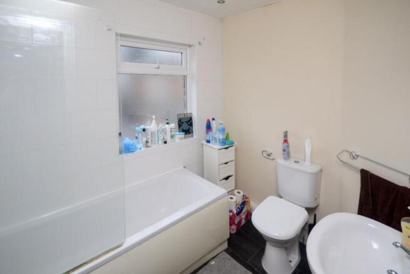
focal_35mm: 15
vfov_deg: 77.4
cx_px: 205
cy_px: 137
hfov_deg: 100.4
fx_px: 171
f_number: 3.5
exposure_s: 1/200
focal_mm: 10
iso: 400
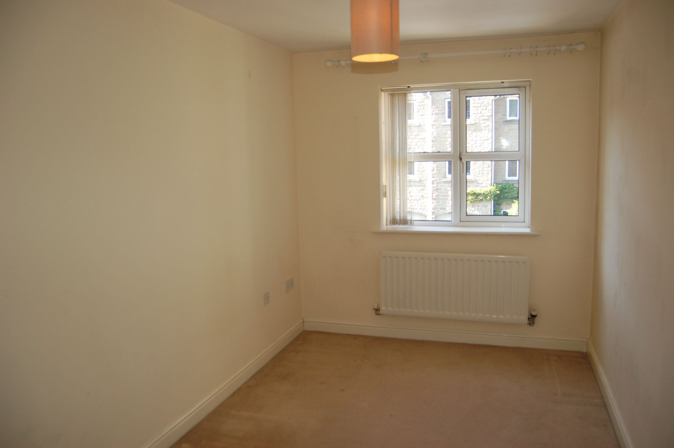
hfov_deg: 67.4
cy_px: 224
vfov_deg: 47.8
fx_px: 505
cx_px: 337
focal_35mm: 27
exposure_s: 1/250
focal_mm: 18
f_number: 3.5
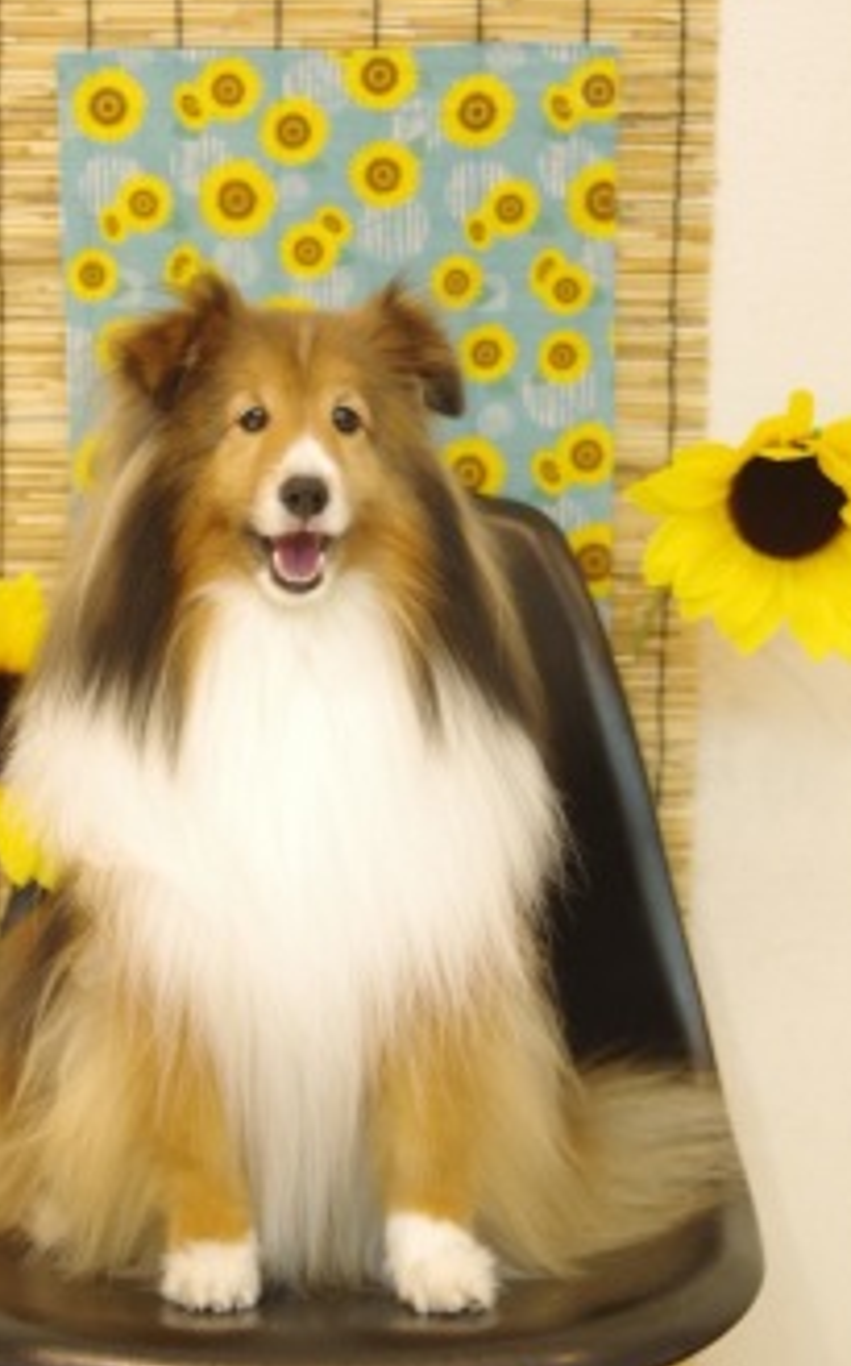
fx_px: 3459
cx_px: 336
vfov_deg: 22.3
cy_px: 706
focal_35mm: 93
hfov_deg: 14.0
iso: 1600
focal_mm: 50
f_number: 2.8
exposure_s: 1/125
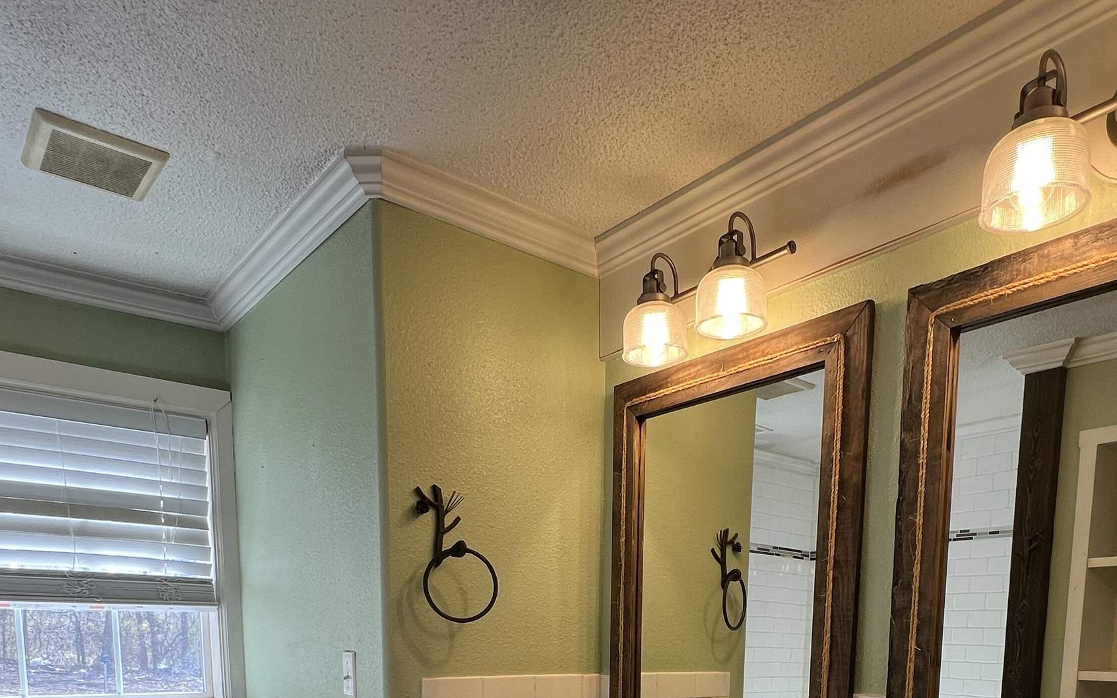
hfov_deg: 72.3
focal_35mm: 25
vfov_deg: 40.5
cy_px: 754
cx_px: 625
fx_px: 761
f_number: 1.8
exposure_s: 1/60
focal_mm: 1.57
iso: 40
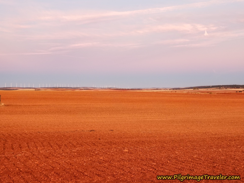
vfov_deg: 28.0
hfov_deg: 36.8
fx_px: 366
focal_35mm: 52
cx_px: 122
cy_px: 92
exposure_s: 1/30
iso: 80
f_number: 2.4
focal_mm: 6
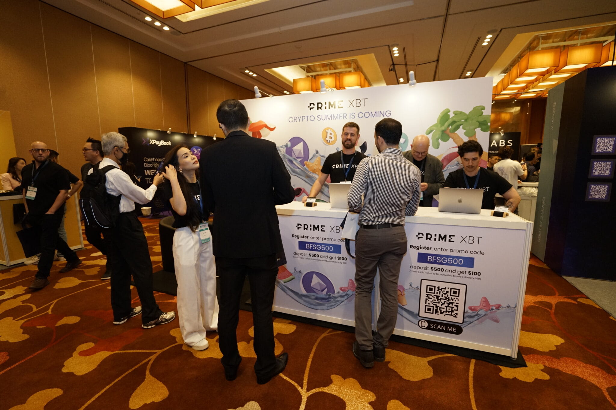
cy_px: 205
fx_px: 274
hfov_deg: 96.7
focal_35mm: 16
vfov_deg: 73.7
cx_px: 308
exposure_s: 1/200
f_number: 4.5
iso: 2500
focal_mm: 16
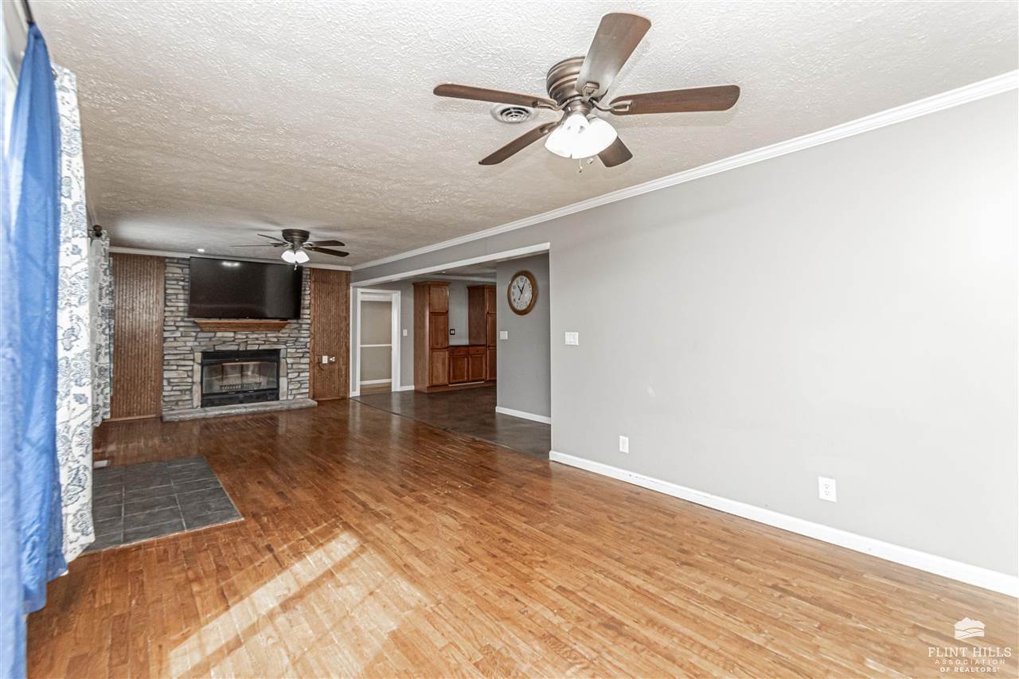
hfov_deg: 100.4
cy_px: 340
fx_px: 424
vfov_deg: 77.3
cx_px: 510
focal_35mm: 15
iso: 2200
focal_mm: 10
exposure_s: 1/60
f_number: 10
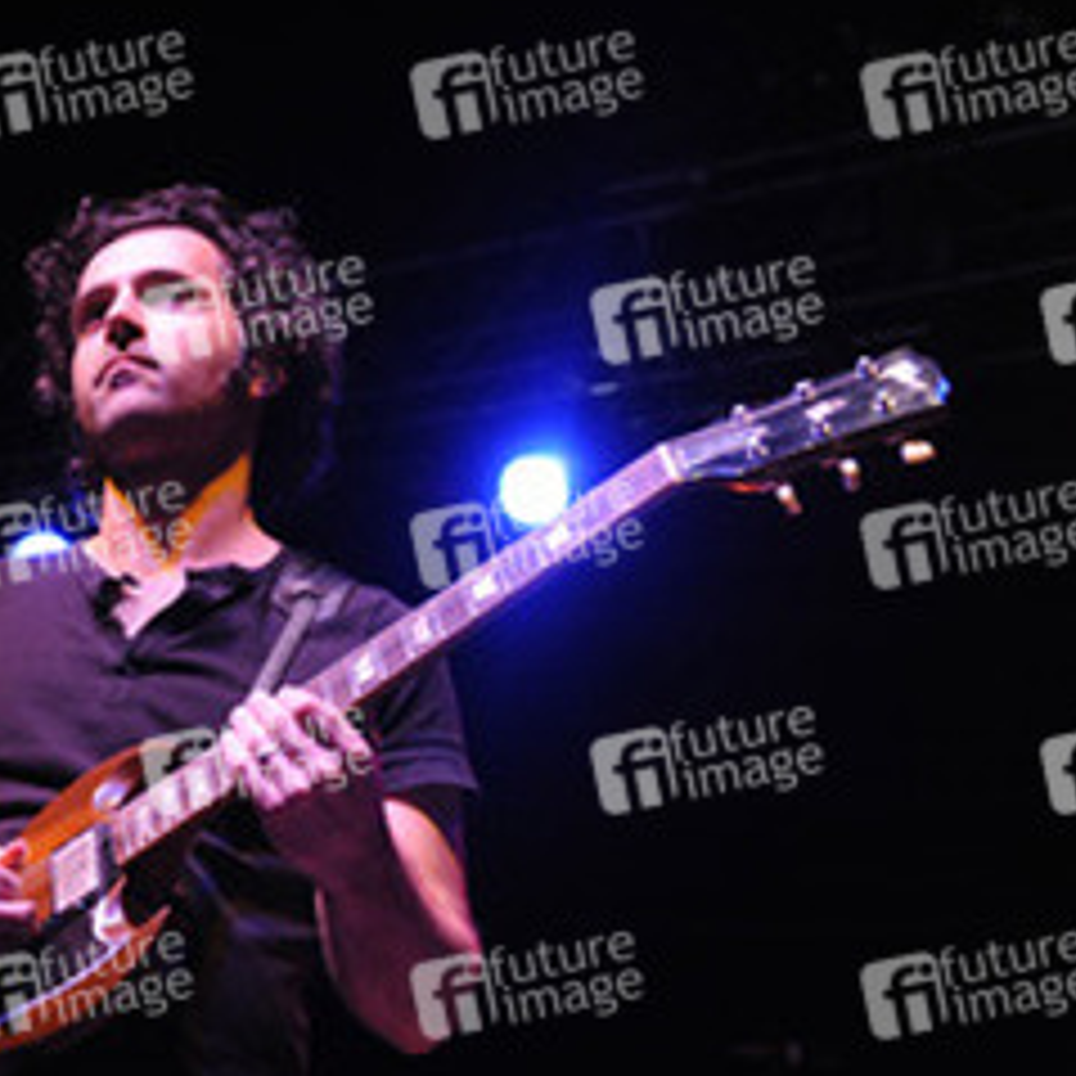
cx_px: 137
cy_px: 648
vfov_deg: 18.7
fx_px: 3271
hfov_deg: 18.4
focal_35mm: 93
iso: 5000
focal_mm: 58
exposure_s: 1/60
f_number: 5.6
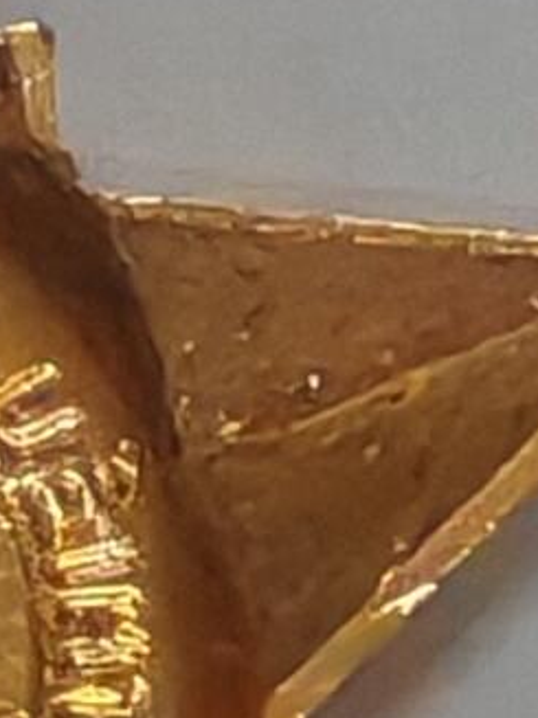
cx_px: -369
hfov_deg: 1.7
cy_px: -231
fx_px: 17833
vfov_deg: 2.3
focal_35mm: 860
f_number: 1.95
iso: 320
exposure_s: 1/100
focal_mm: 5.52
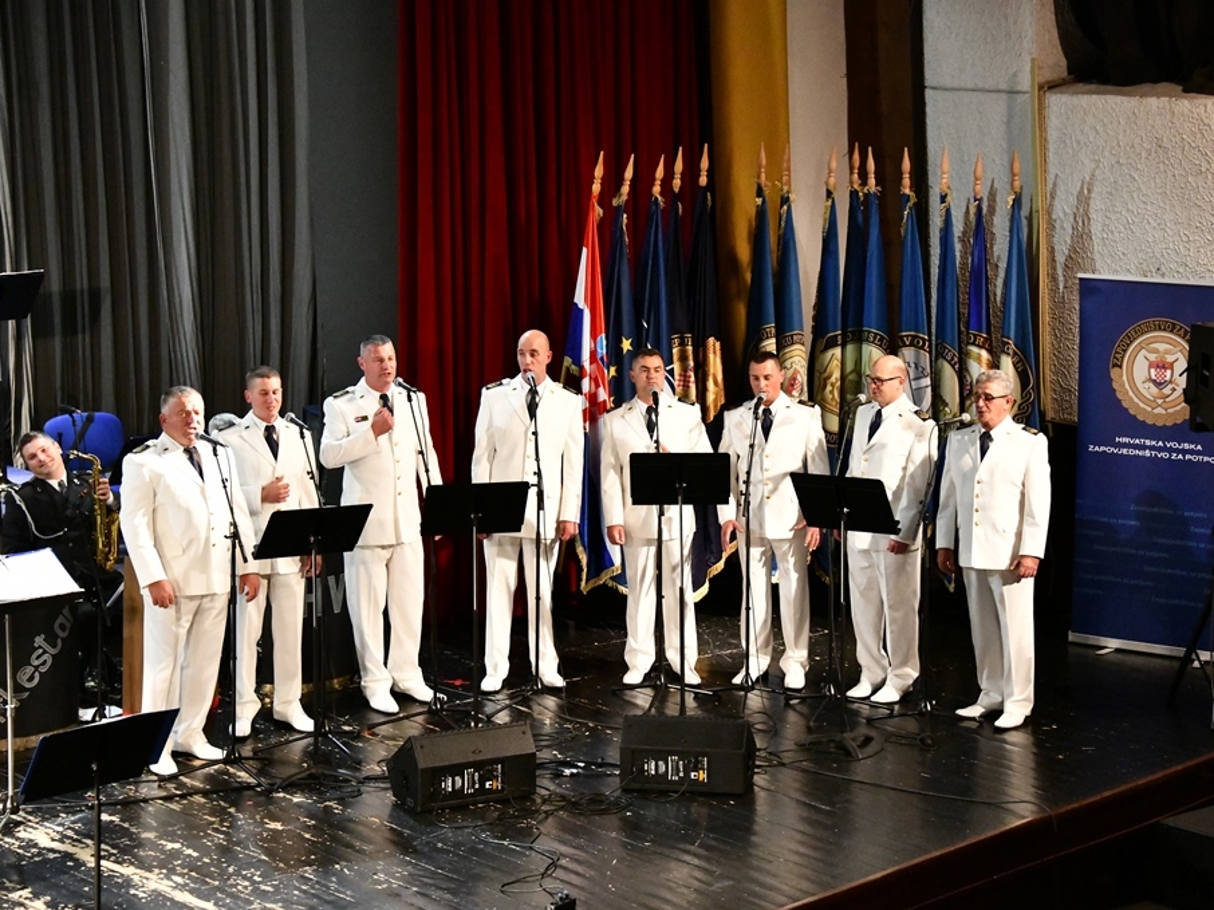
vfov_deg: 14.8
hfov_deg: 19.6
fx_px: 3506
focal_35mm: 100
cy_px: 454
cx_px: 681
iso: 18000
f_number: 5.3
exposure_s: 1/320
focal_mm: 92
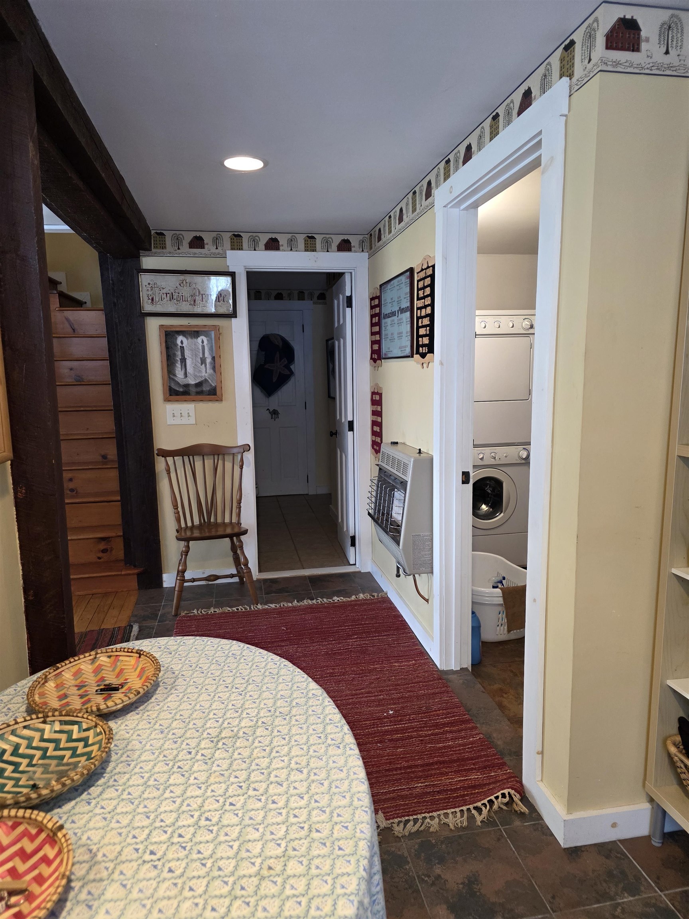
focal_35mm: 23
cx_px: 344
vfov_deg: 73.9
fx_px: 610
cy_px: 460
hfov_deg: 58.9
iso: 320
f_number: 1.7
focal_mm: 6.3
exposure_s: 1/120
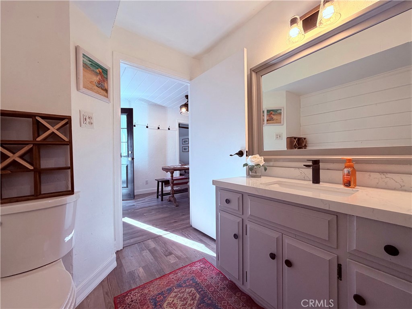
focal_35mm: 14
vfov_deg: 85.7
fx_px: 167
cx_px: 206
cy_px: 154
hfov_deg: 102.1
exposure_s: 1/120
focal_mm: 2.22
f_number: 2.2
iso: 160
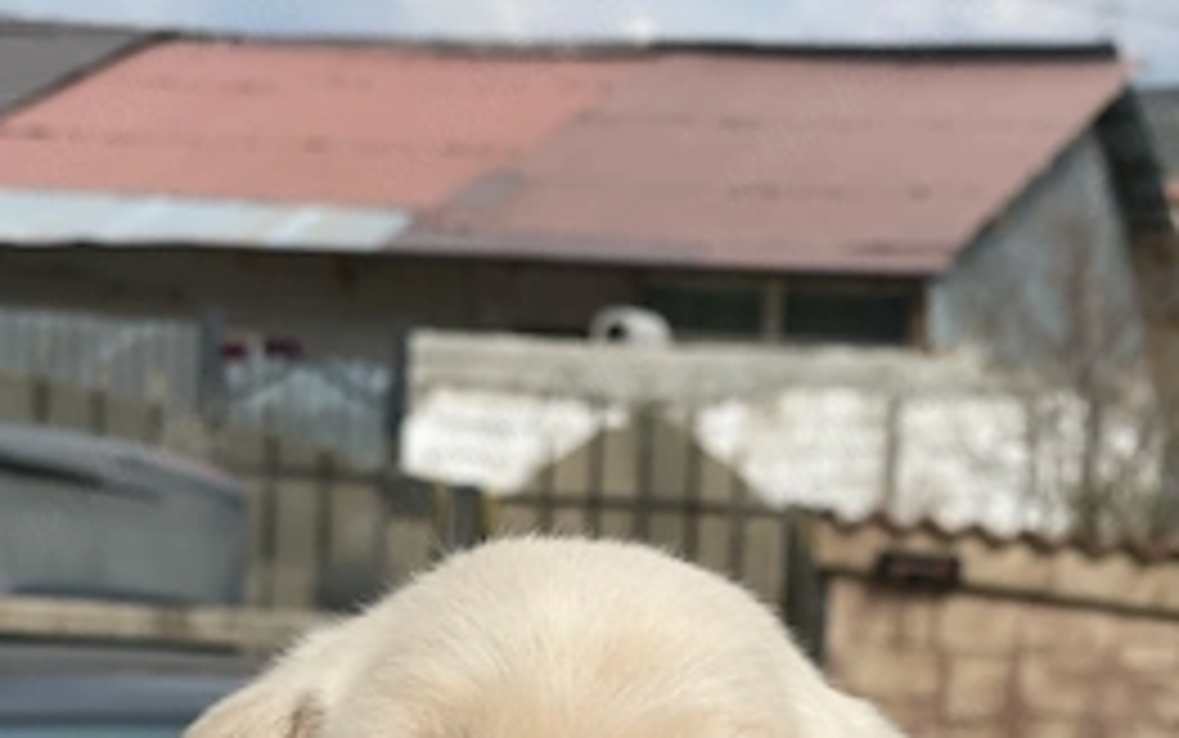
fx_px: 2700
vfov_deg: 15.1
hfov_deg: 24.6
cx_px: 603
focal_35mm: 84
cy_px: 837
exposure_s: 1/1712
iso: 20
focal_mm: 6
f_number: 2
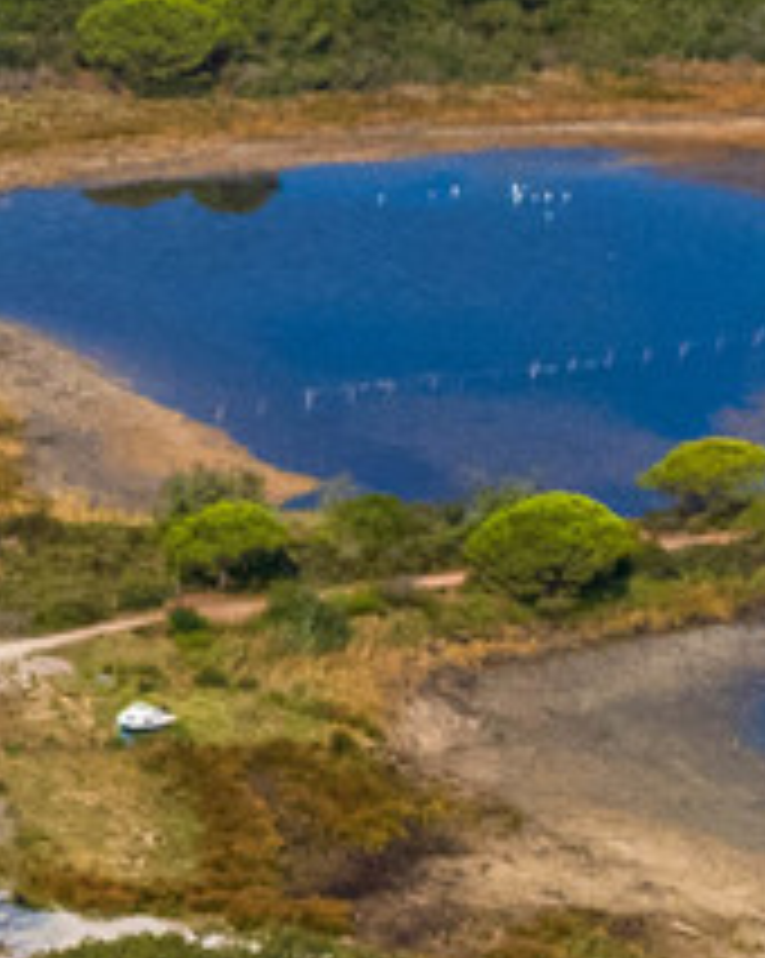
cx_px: -2272
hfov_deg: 7.3
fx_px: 4393
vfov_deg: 12.1
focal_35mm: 155
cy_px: 1264
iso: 130
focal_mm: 8.4
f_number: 2.8
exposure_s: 1/4000
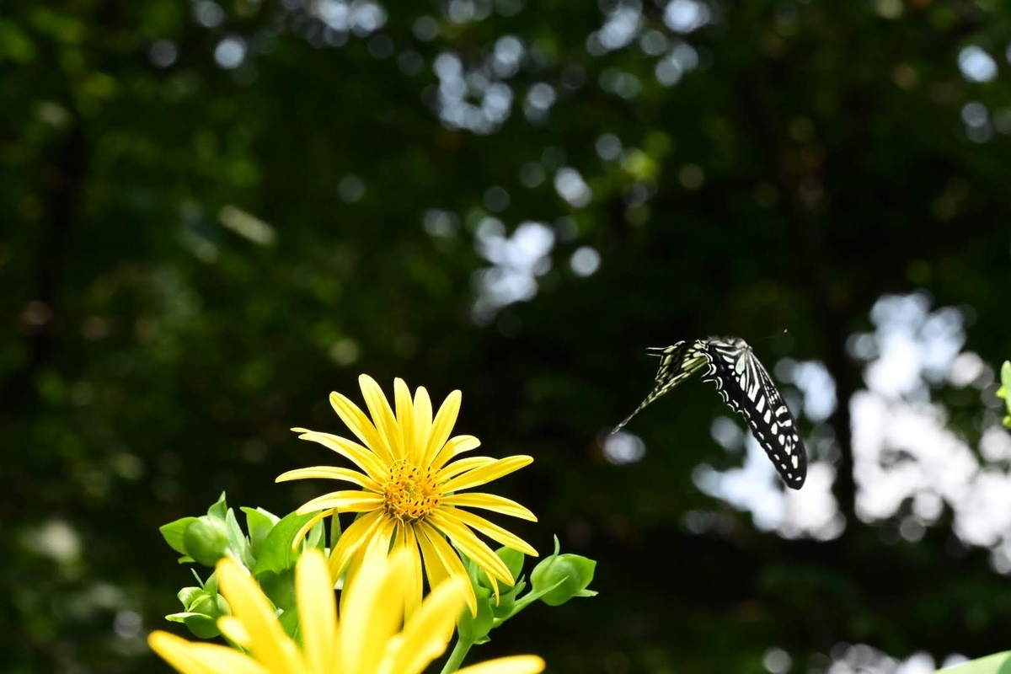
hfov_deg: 13.0
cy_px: 337
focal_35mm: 158
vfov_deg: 8.7
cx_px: 506
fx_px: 4423
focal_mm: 105
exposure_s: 1/4000
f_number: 13
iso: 7200
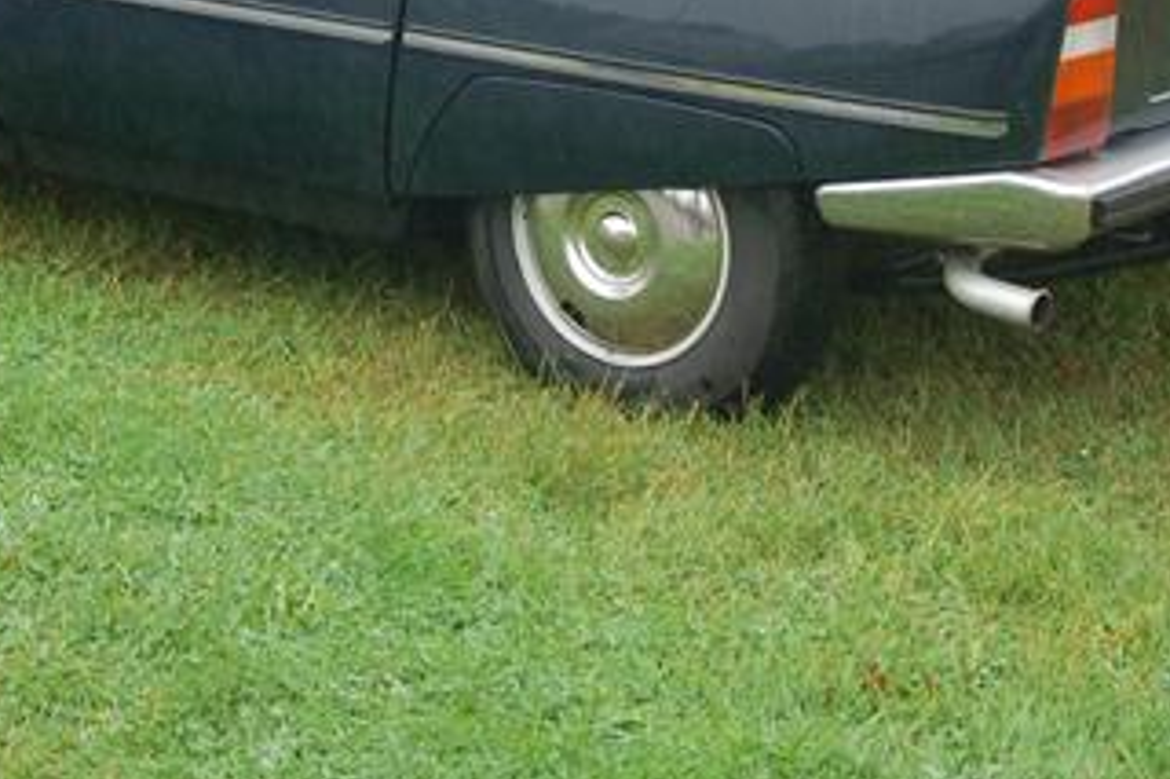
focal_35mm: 115
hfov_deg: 17.7
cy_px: -73
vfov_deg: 11.7
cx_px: 327
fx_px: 3735
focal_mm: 34
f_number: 4.5
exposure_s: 1/80
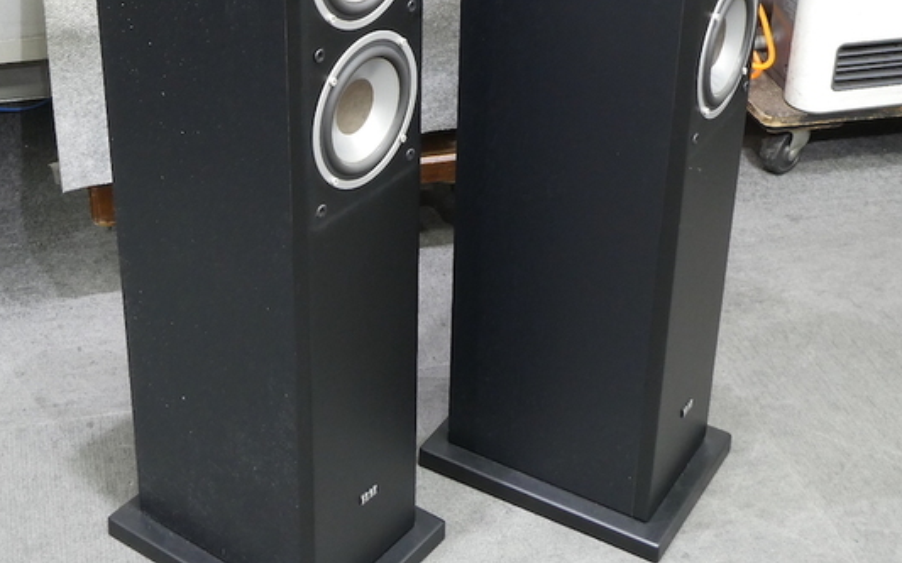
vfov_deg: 20.4
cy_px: 110
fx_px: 1549
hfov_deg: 32.4
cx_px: 360
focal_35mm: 63
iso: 200
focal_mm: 5.8
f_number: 3.6
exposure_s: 1/4
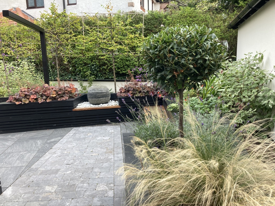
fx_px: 222
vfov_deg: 49.7
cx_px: 138
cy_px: 103
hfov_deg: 63.4
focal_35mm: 28
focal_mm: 3.99
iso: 20
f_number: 1.8
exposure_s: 1/143
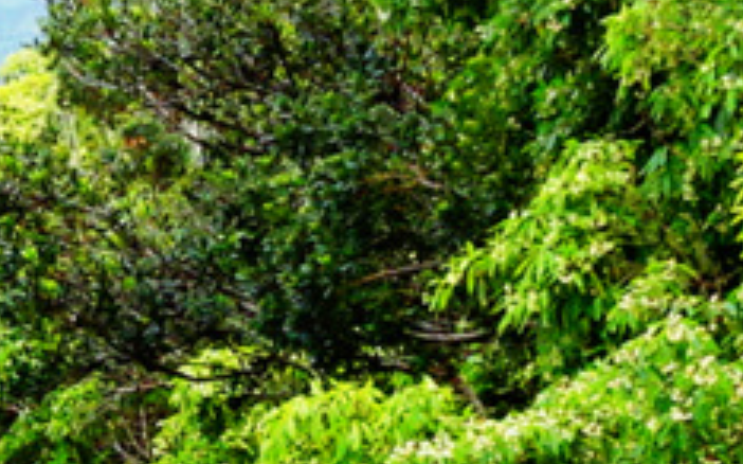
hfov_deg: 4.8
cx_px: -324
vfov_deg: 3.0
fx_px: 8804
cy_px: 712
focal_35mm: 435
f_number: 4.5
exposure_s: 1/125
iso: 80
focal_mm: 10.23
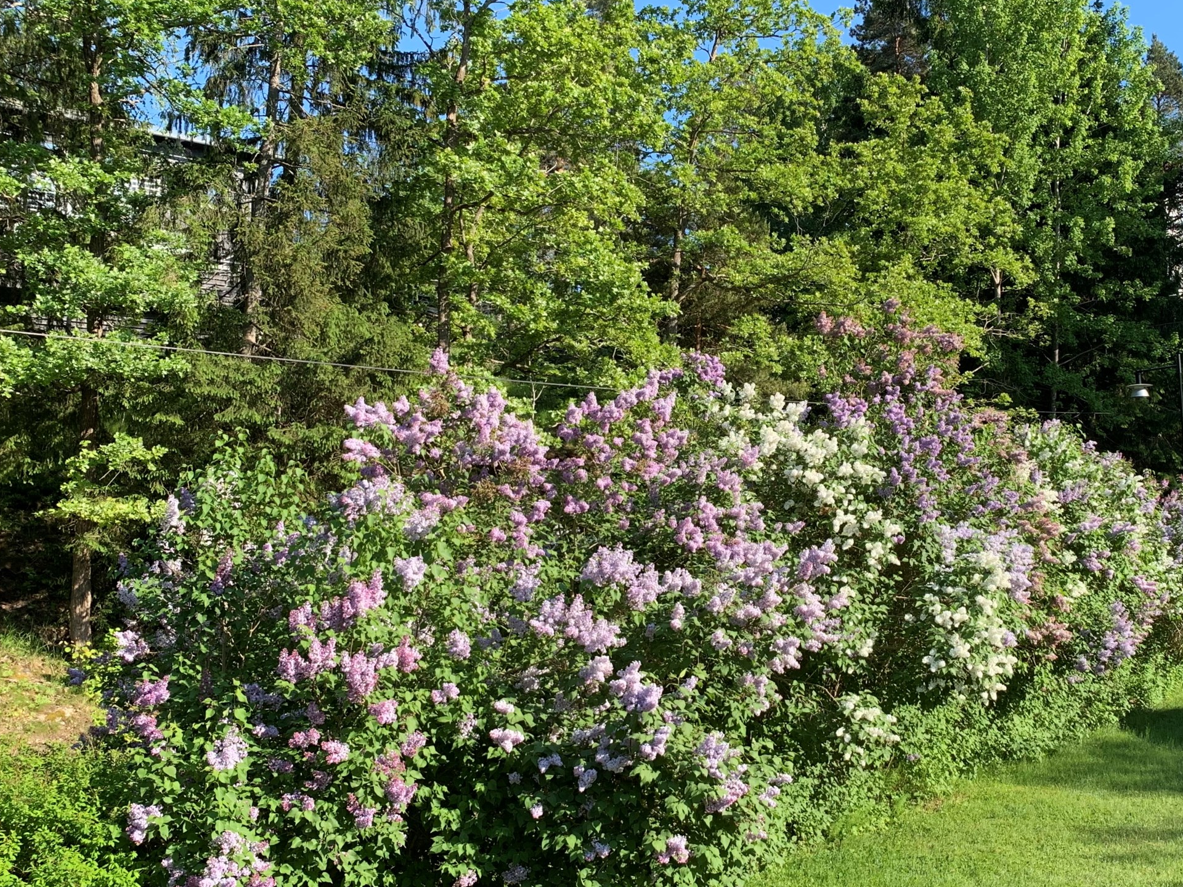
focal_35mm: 39
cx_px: 750
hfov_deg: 47.4
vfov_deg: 36.8
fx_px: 1333
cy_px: 411
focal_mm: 4.25
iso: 25
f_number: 1.8
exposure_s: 1/796
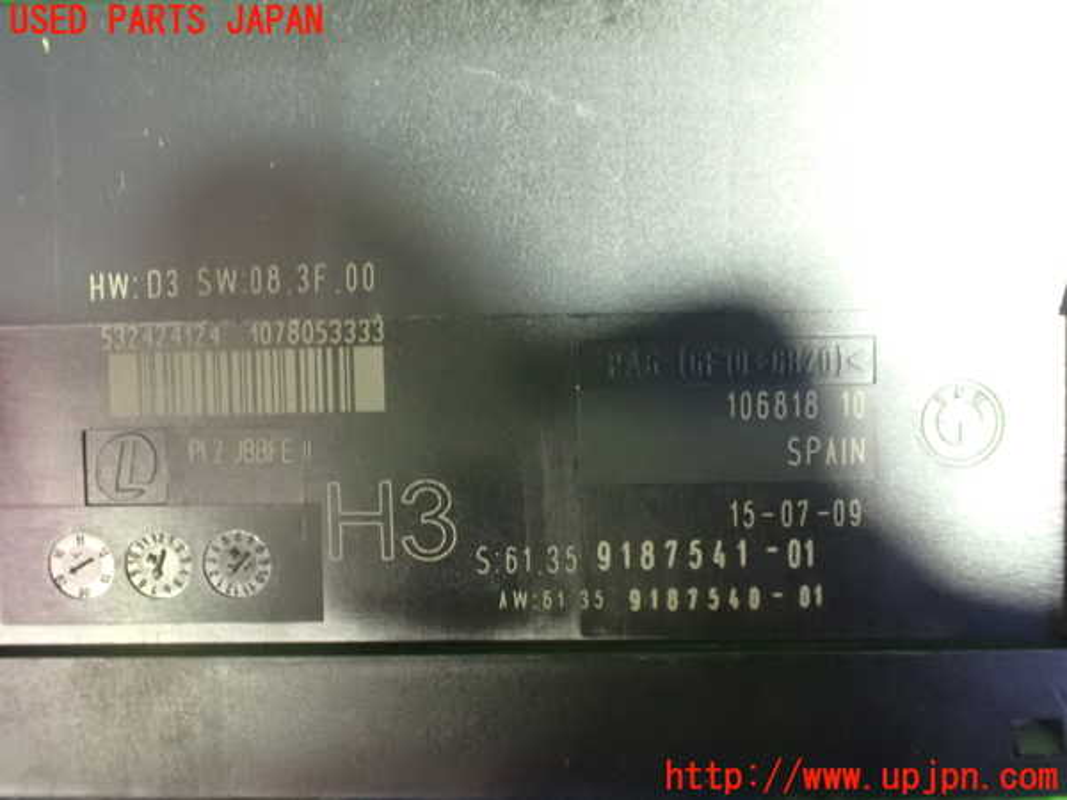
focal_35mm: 30
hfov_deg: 60.0
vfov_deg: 46.8
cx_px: 534
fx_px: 925
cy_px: 400
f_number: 2.3
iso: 1600
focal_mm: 5.4
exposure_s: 1/25
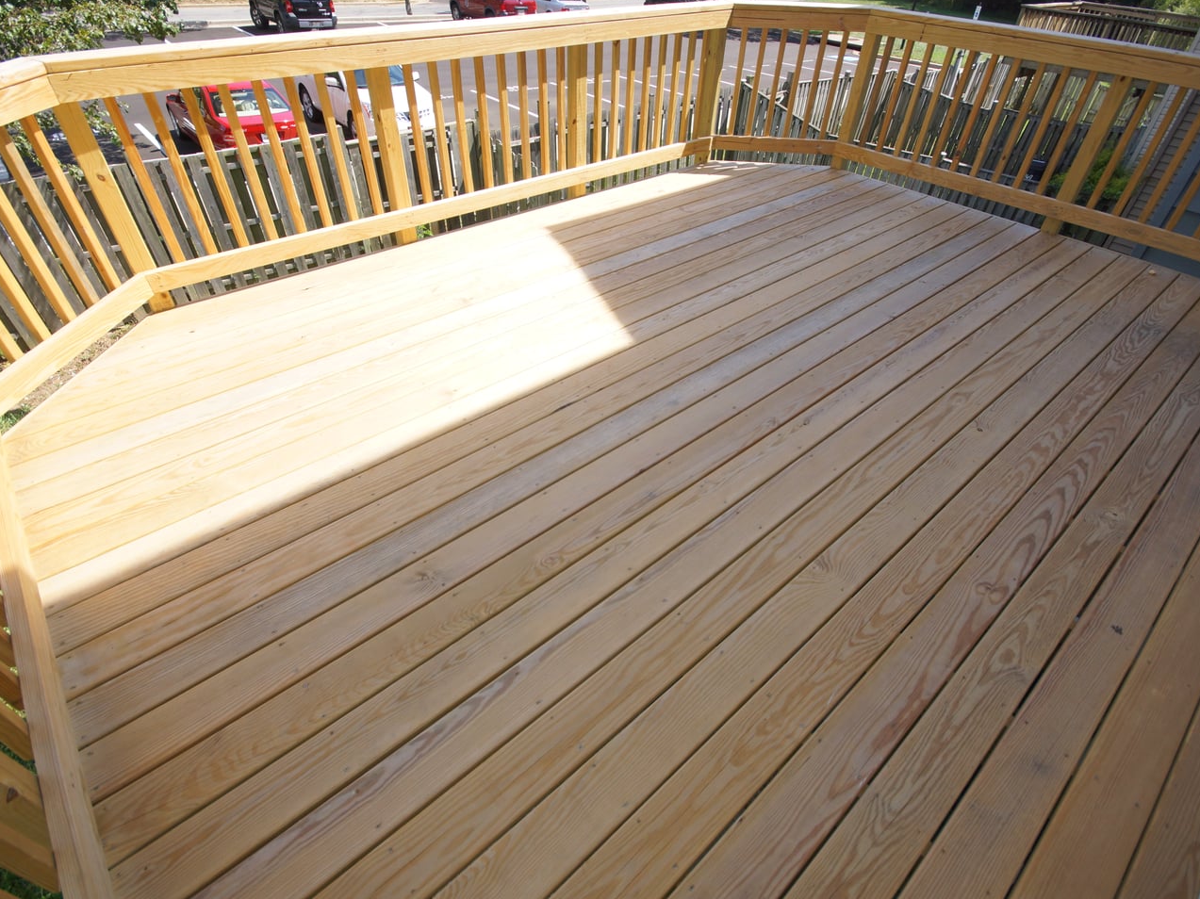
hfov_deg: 91.0
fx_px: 589
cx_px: 616
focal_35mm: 17
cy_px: 450
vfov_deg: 74.7
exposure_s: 1/250
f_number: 7.1
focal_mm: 10
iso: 200
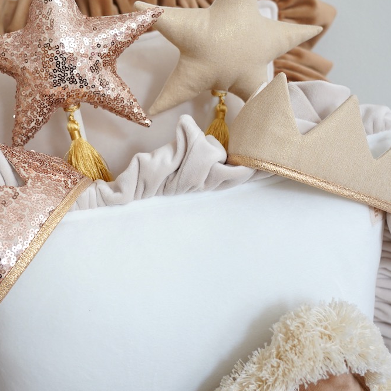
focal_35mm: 49
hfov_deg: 34.5
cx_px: 144
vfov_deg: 34.6
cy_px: 157
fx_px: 626
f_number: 4.5
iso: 1000
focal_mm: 30
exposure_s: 1/40
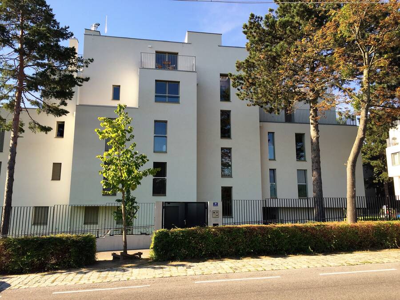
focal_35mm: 29
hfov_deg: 61.7
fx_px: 335
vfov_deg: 48.2
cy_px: 150
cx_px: 200
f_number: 2.2
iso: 32
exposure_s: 1/807
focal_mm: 4.15
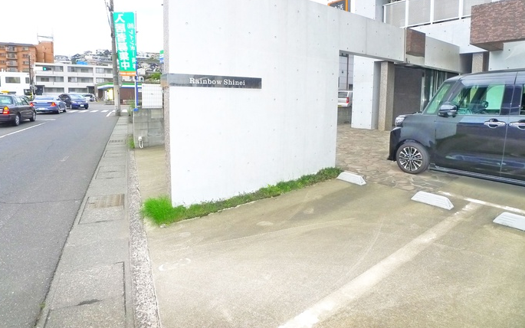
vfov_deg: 47.4
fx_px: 372
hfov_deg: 70.4
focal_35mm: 26
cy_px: 134
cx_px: 258
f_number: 4
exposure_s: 1/500
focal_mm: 5.1
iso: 400
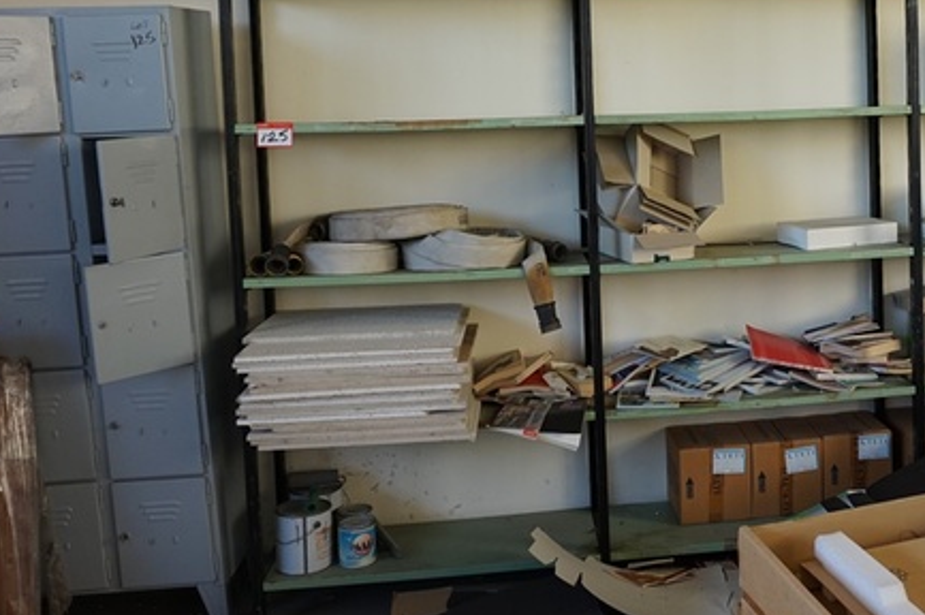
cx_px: 670
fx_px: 1027
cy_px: 184
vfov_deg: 32.9
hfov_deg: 47.1
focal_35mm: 40
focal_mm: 16
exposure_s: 1/160
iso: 320
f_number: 4
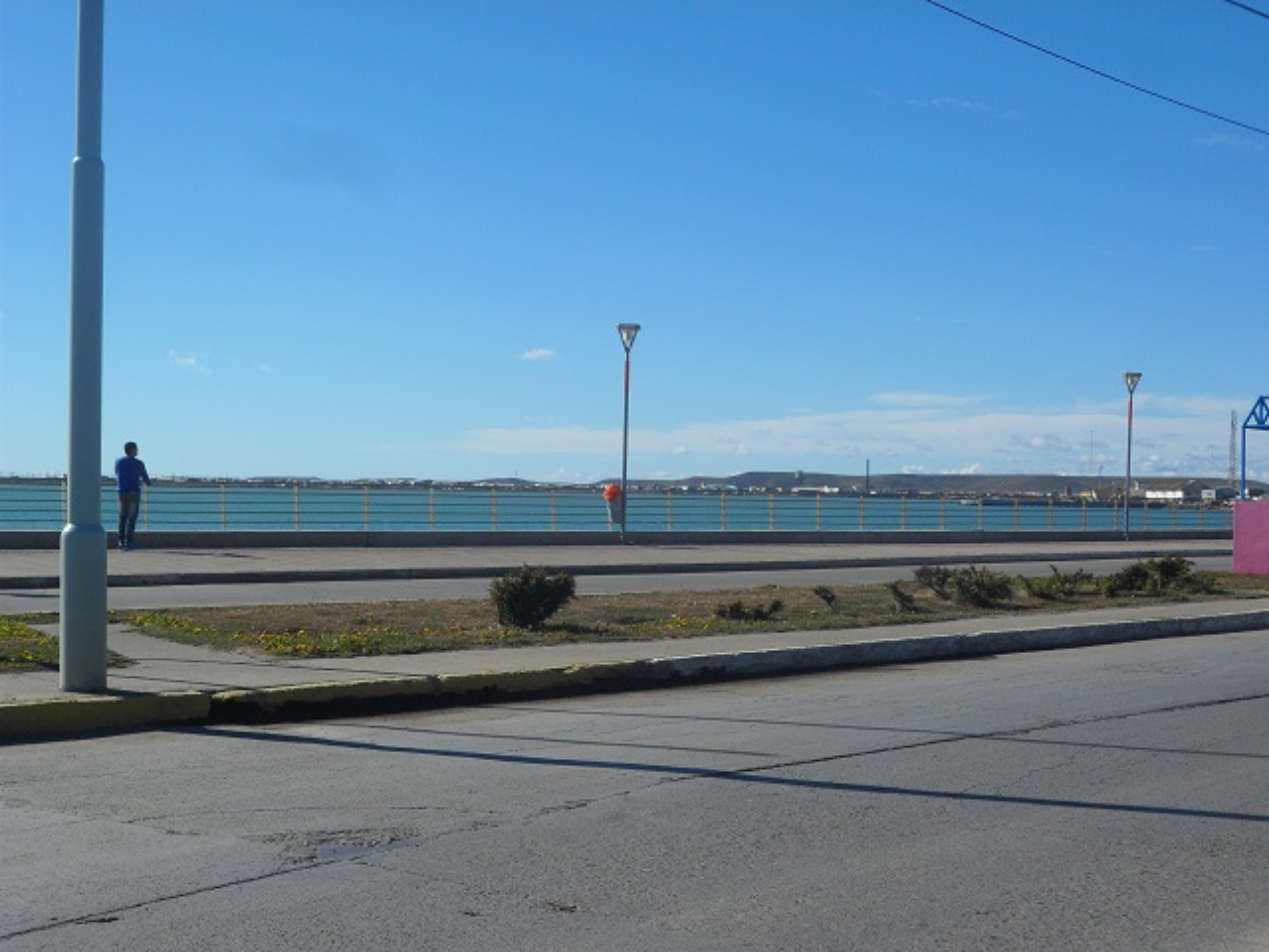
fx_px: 1906
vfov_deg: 28.0
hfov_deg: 36.8
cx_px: 634
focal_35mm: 52
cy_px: 476
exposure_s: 1/750
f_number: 5
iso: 80
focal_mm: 9.3
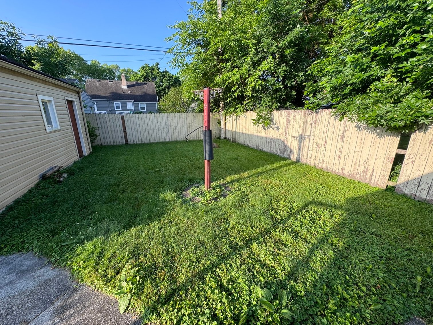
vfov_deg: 85.7
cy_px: 162
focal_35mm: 14
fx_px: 175
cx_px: 216
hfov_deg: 102.1
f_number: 2.2
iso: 40
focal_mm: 2.22
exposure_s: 1/409
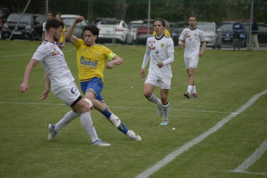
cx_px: 134
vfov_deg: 6.2
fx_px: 1630
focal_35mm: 220
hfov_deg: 9.4
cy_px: 89
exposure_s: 1/640
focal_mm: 220
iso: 450
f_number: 4.8
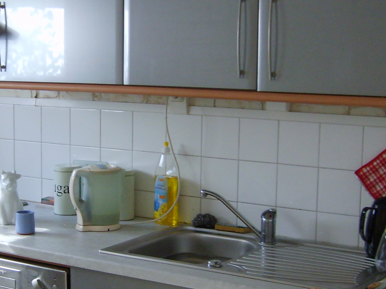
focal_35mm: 77
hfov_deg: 25.0
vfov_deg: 19.1
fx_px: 859
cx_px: 96
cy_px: 165
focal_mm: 5.8
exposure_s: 1/30
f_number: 2.8
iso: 123
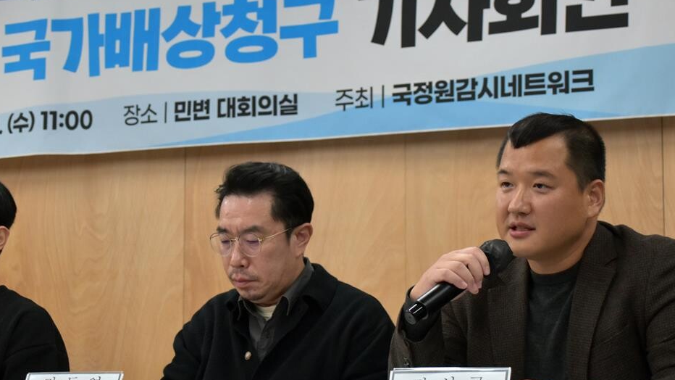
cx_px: 368
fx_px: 1360
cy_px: 215
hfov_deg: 27.9
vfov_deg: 15.9
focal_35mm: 76
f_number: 4.8
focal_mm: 44
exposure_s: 1/125
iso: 1000
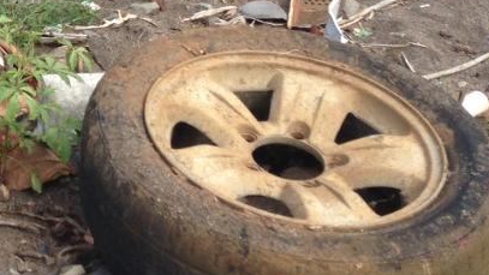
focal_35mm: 113
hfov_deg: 17.6
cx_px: -175
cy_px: -246
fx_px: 1465
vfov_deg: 10.0
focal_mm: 4.12
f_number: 2.4
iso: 50
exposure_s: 1/968
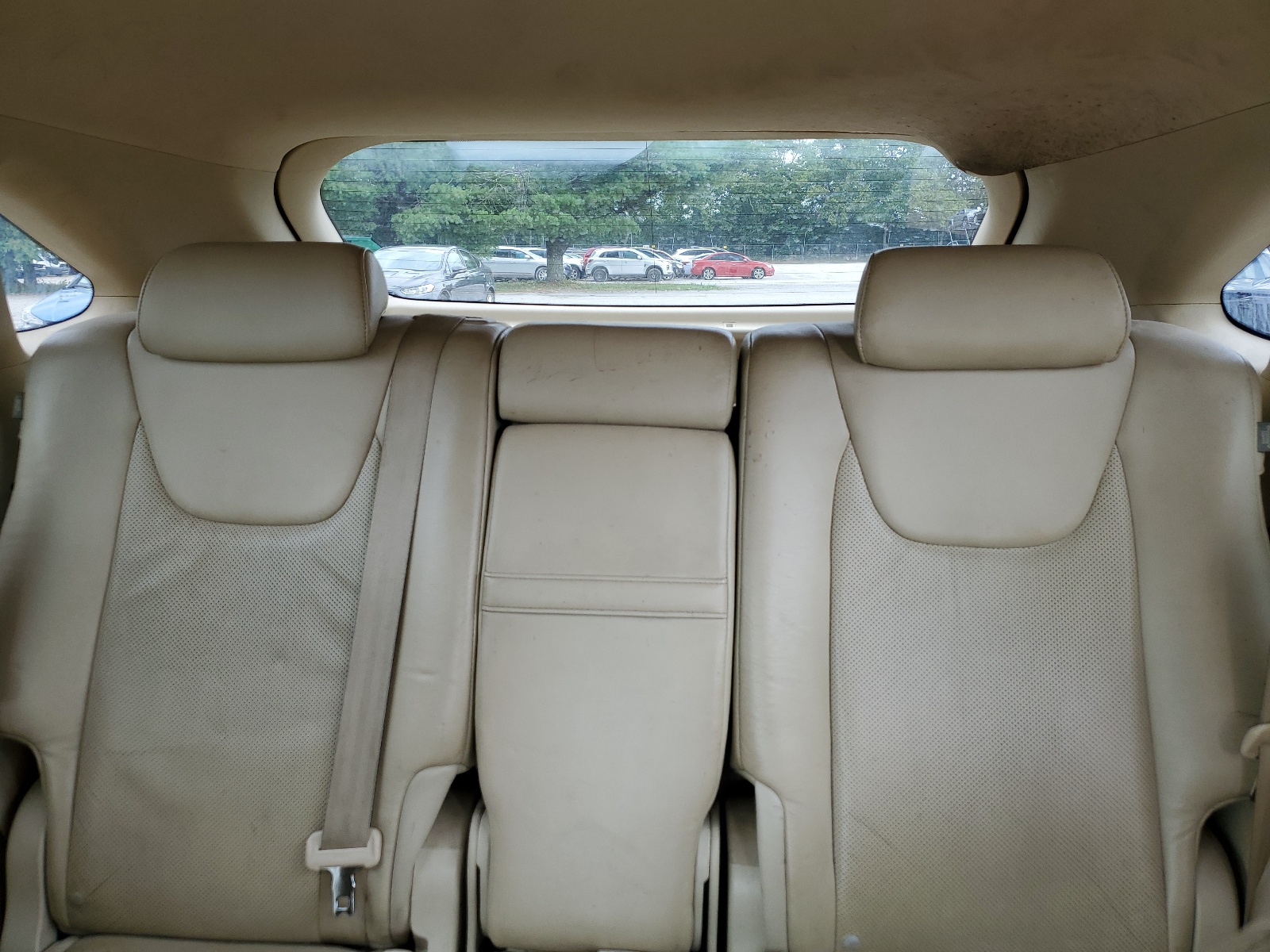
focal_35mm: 26
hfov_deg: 67.3
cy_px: 476
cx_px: 635
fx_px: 954
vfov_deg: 53.1
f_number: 1.5
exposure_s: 1/143
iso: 50
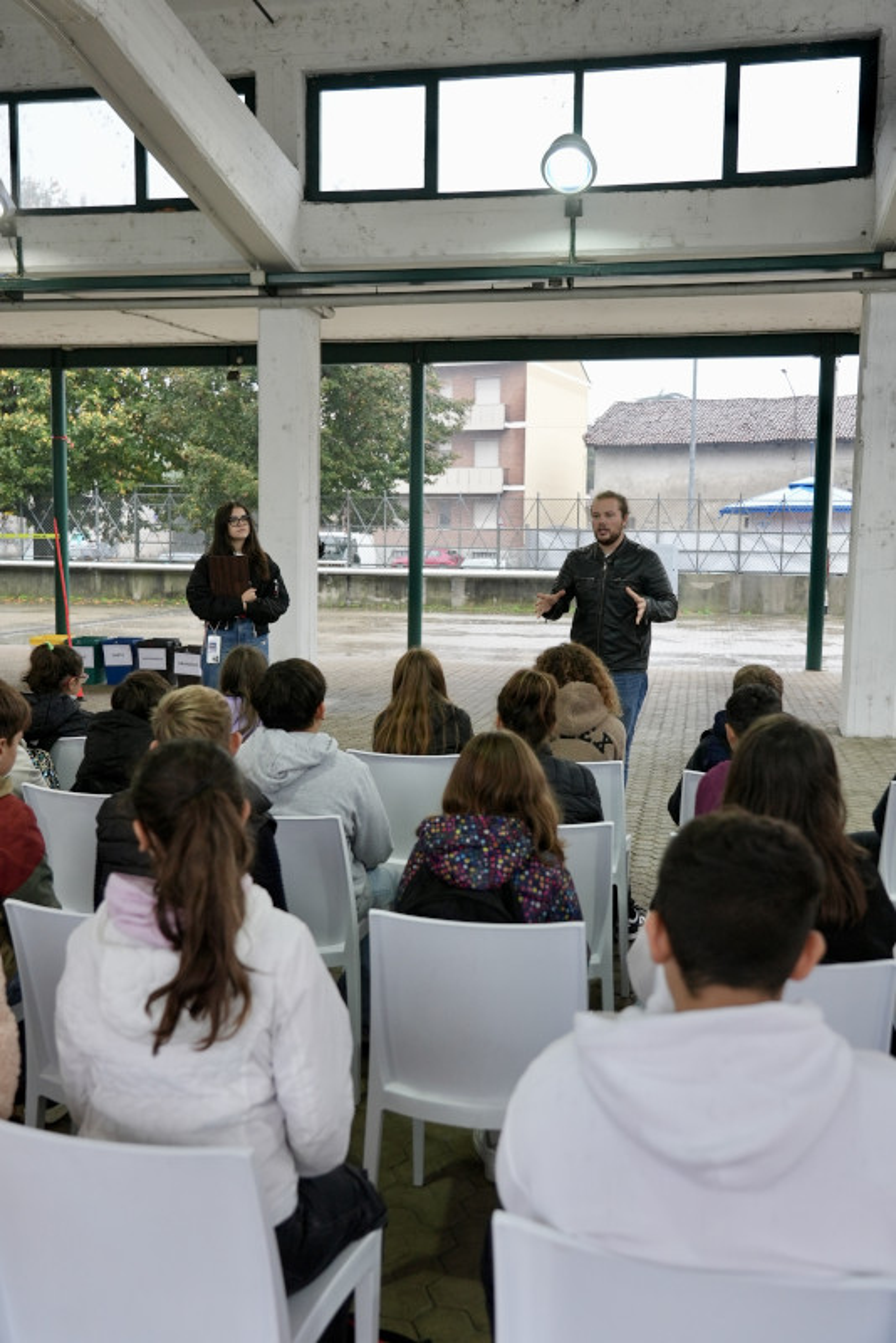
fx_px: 1156
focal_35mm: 31
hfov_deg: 42.4
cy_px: 672
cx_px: 448
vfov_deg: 60.3
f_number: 4
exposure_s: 1/160
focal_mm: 31
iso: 1250
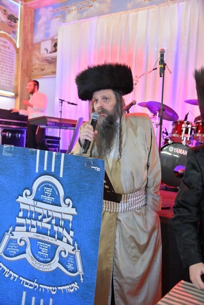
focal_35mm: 35
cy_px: 152
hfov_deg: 37.9
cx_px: 102
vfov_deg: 54.4
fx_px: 297
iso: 1000
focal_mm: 35
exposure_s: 1/160
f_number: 4
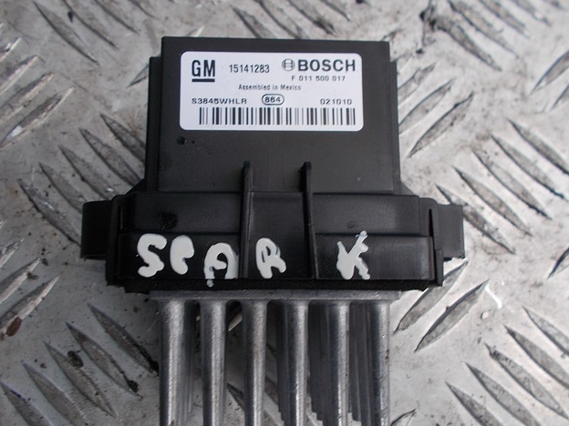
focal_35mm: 30
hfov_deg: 59.9
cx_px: 266
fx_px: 493
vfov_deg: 46.7
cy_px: 243
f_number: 3.2
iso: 80
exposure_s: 1/60
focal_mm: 4.6
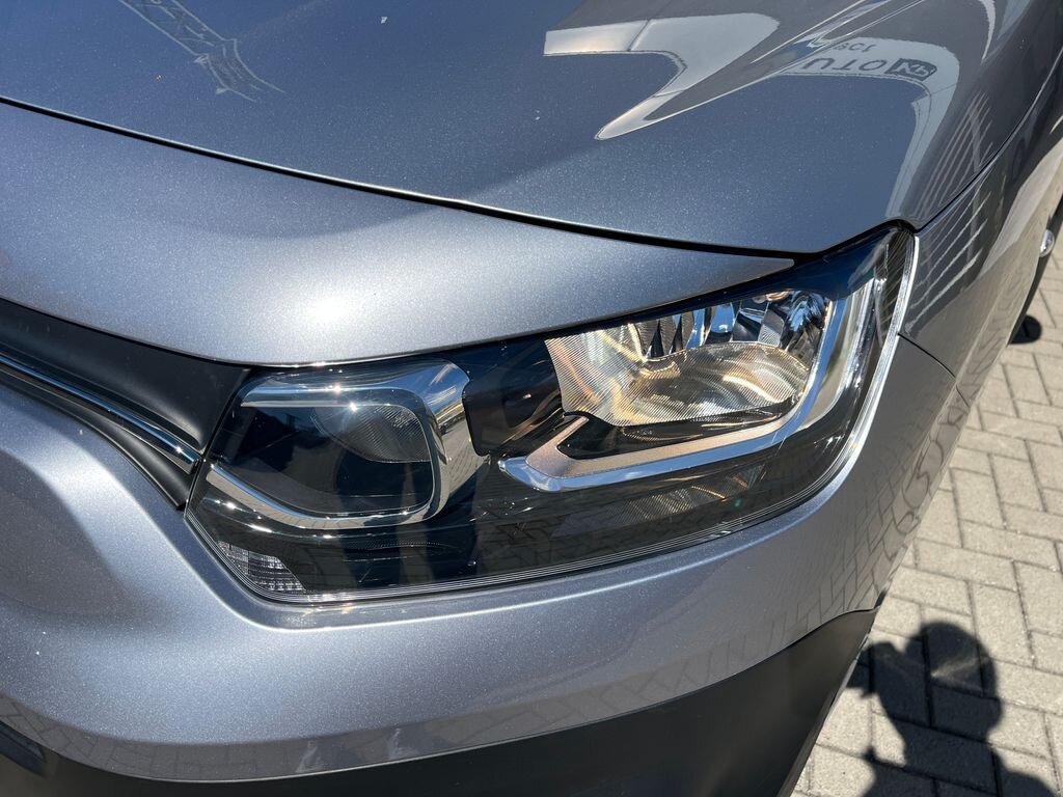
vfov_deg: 53.1
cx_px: 532
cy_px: 398
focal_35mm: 26
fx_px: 798
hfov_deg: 67.3
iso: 50
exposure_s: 1/4854
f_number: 1.6
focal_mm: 5.1
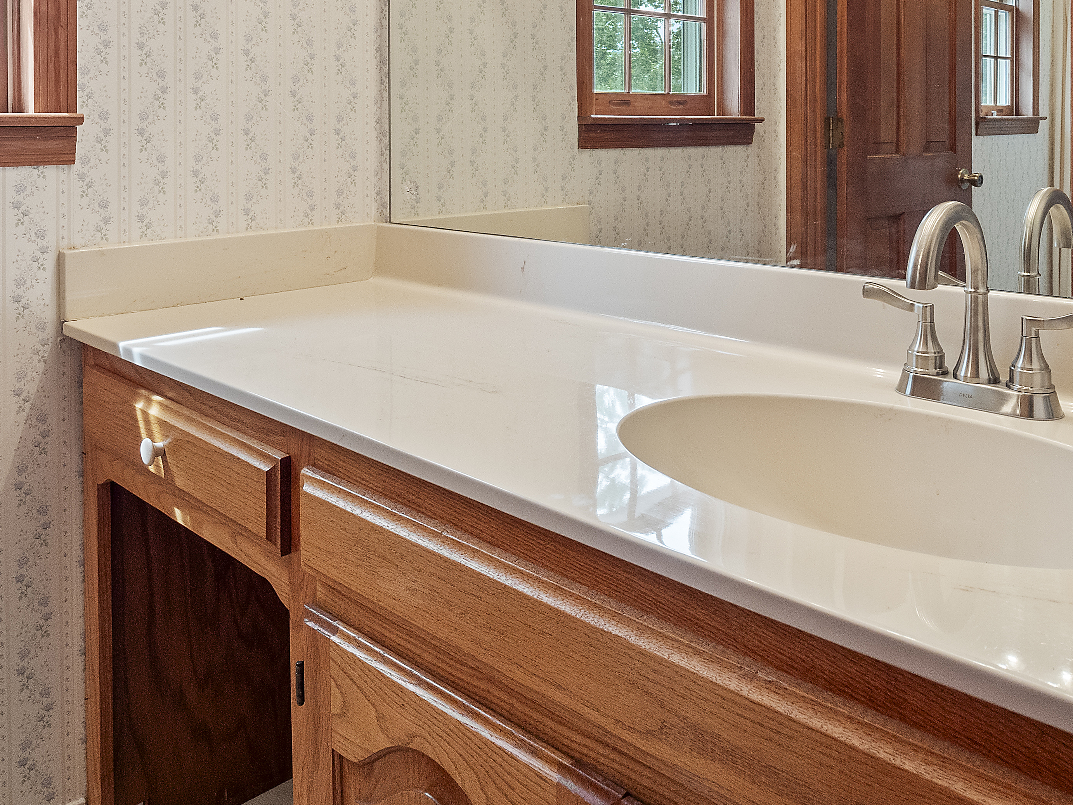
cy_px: 102
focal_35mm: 30
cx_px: 544
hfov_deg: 60.0
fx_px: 930
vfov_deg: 43.3
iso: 400
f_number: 5.6
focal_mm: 8
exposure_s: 1/30
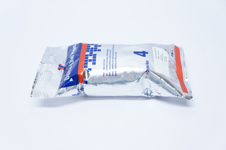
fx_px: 292
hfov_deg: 42.4
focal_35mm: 46
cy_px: 75
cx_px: 113
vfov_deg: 28.9
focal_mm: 31
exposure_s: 1/50
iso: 800
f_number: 6.3
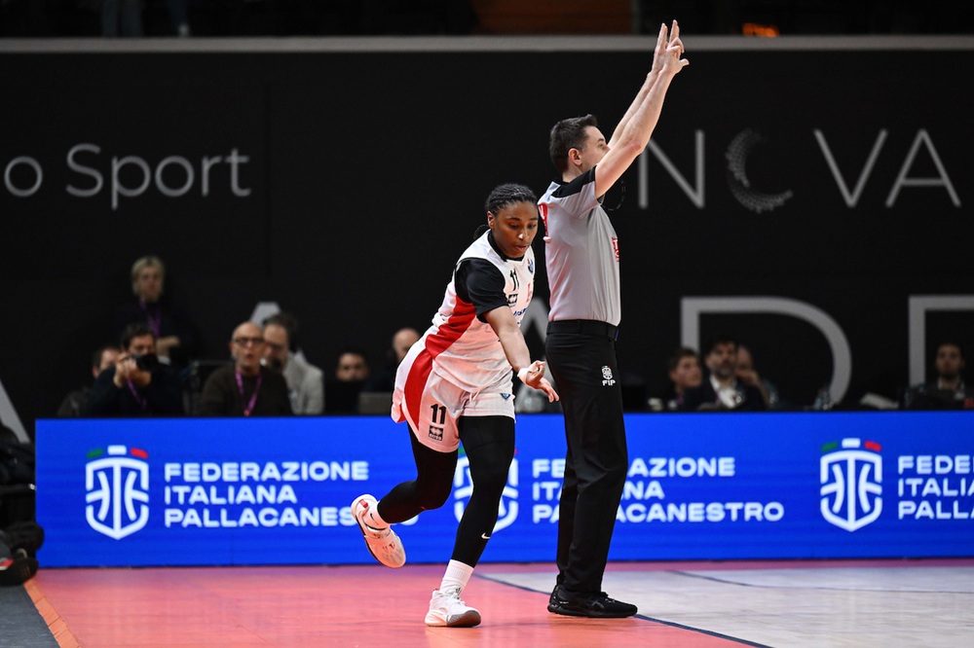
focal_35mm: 200
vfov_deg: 6.9
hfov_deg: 10.3
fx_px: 5409
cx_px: 487
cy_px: 324
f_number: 2.8
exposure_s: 1/1250
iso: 2500
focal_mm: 200
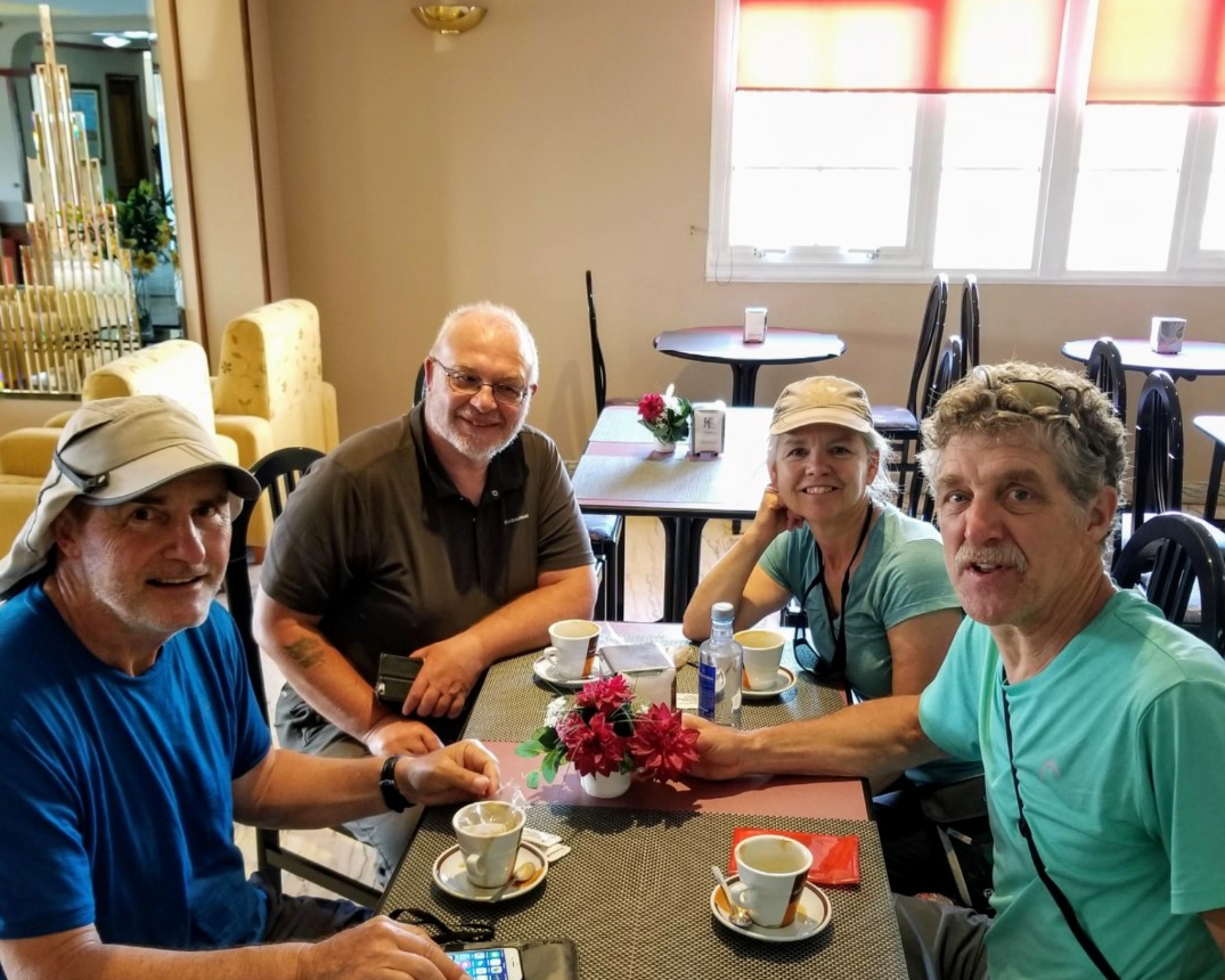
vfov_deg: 43.1
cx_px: 612
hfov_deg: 52.8
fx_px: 1233
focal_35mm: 34
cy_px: 590
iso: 200
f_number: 1.7
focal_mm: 4.3
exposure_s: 1/21
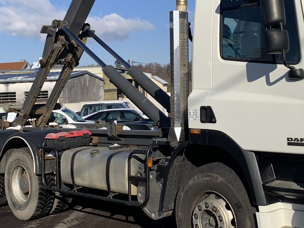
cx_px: 208
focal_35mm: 51
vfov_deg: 28.3
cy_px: 67
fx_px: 448
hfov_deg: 37.0
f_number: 1.8
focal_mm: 4.25
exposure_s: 1/4274
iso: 25
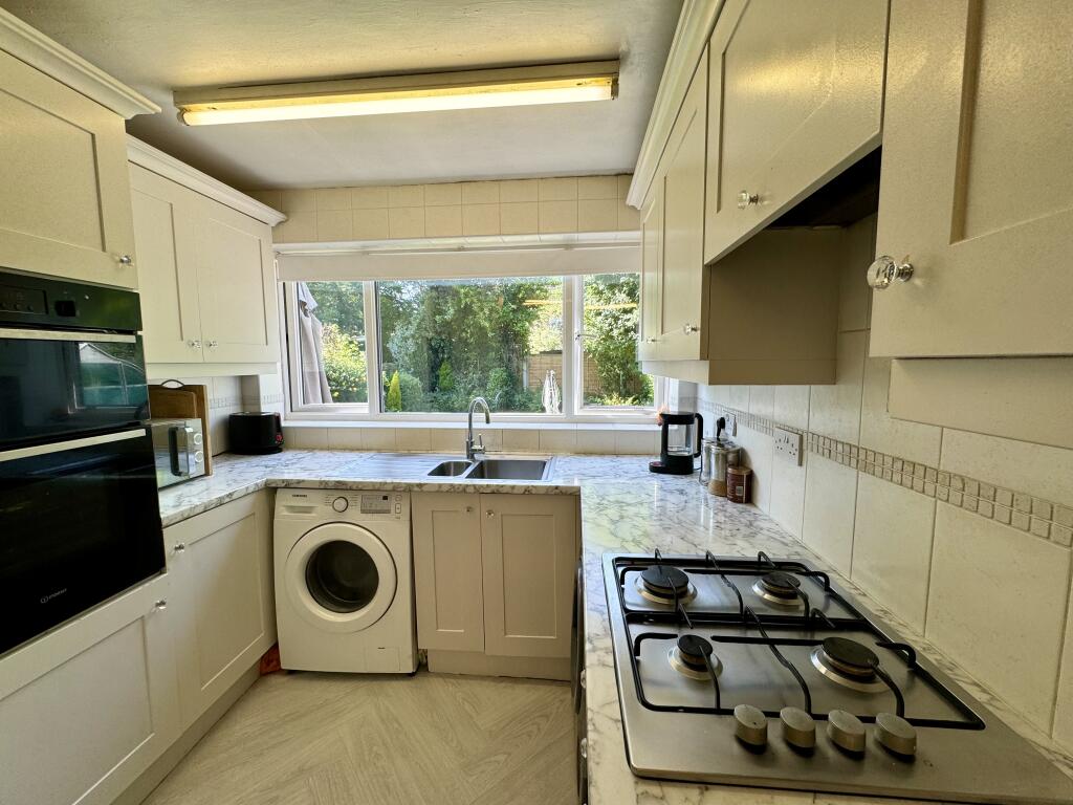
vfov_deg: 85.7
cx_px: 536
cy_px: 402
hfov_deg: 102.1
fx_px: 434
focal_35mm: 14
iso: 40
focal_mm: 2.22
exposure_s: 1/126
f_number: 2.2
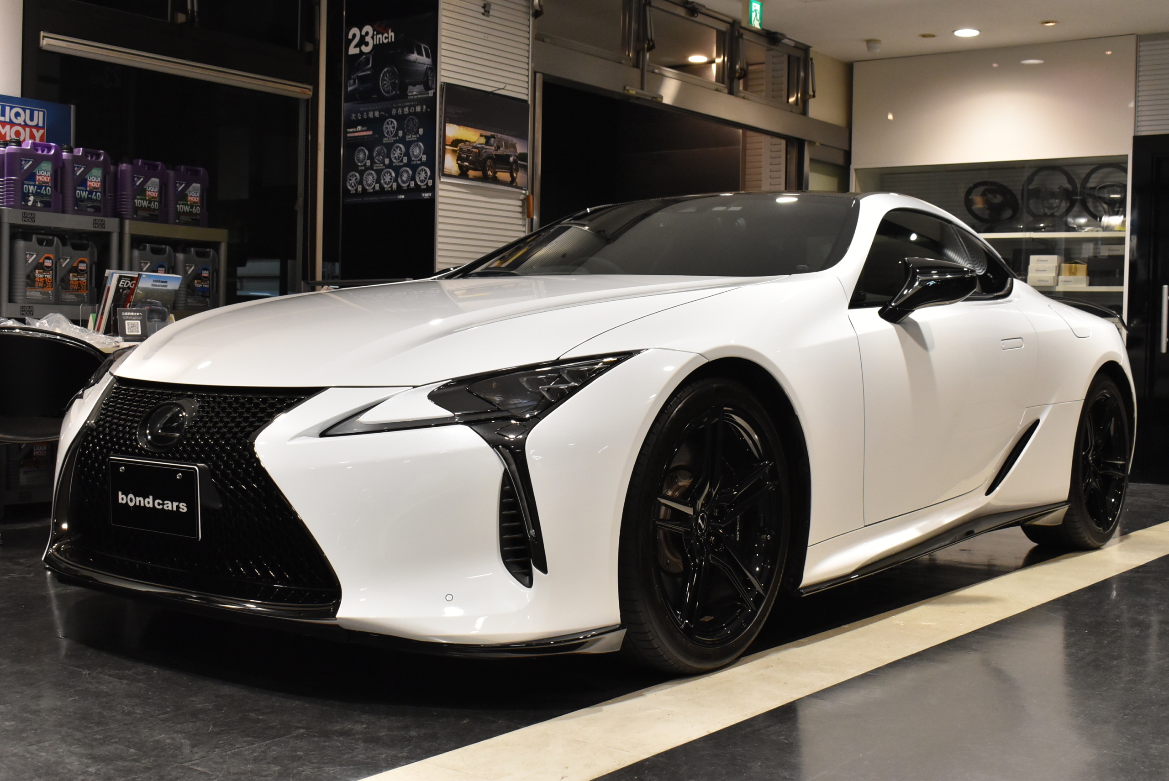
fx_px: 1414
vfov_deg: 30.9
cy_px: 390
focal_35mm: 44
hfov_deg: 44.9
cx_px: 584
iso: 1600
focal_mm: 29
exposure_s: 1/50
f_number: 8
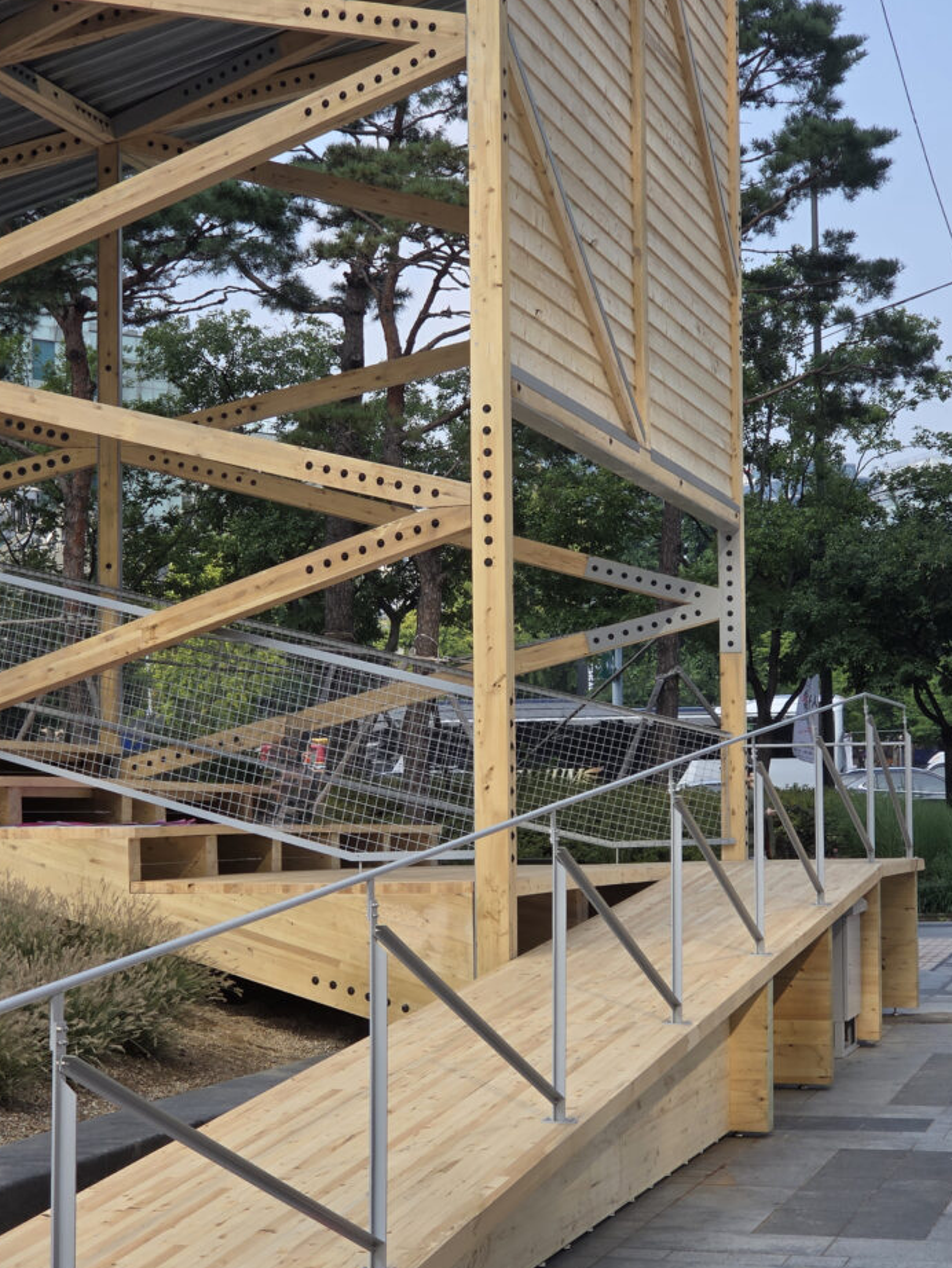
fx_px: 3042
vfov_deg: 23.5
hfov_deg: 17.8
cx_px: 453
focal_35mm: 83
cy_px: 698
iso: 25
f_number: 2.4
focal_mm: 7
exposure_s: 1/562
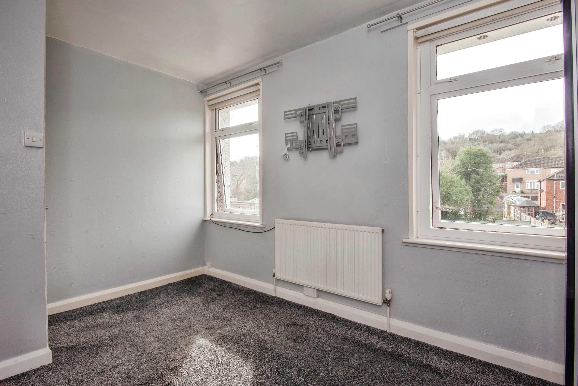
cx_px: 289
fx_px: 273
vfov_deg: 70.5
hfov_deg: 93.3
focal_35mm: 17
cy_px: 193
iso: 200
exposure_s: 1/60
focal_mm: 17
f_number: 11
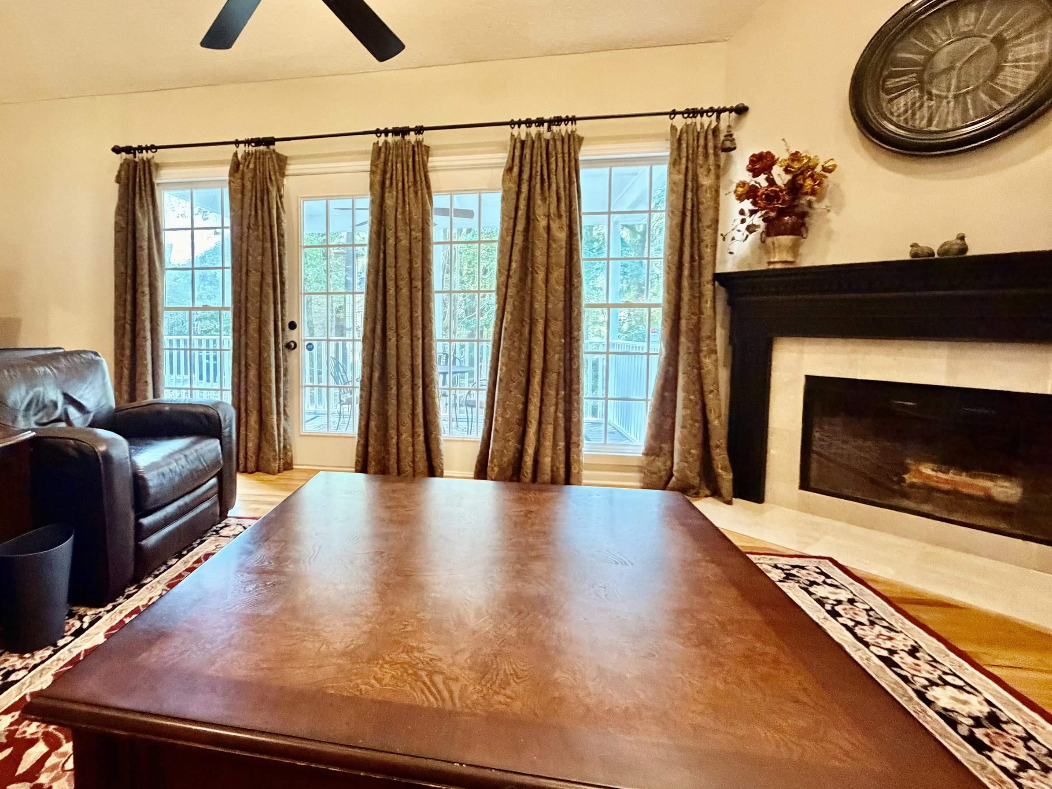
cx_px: 403
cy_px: 355
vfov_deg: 71.4
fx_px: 547
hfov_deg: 86.3
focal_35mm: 18
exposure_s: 1/60
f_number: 2.2
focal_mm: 2.22
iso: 1000
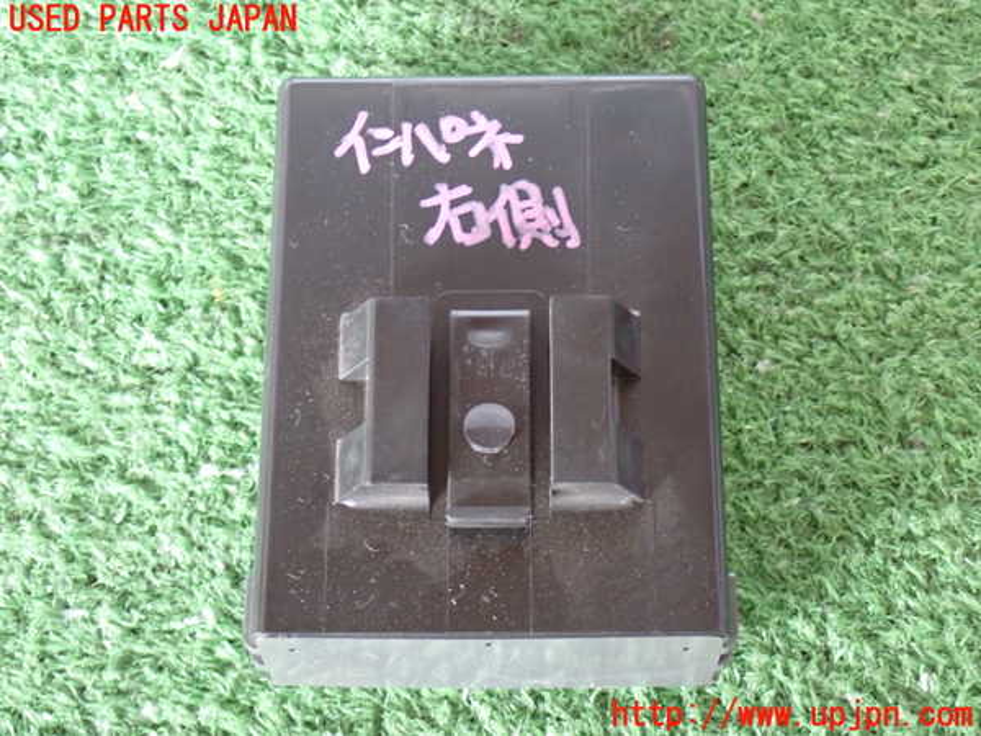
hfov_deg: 27.4
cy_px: 368
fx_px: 2012
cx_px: 490
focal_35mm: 71
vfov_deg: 20.7
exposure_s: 1/15
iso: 1000
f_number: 3.9
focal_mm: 12.73
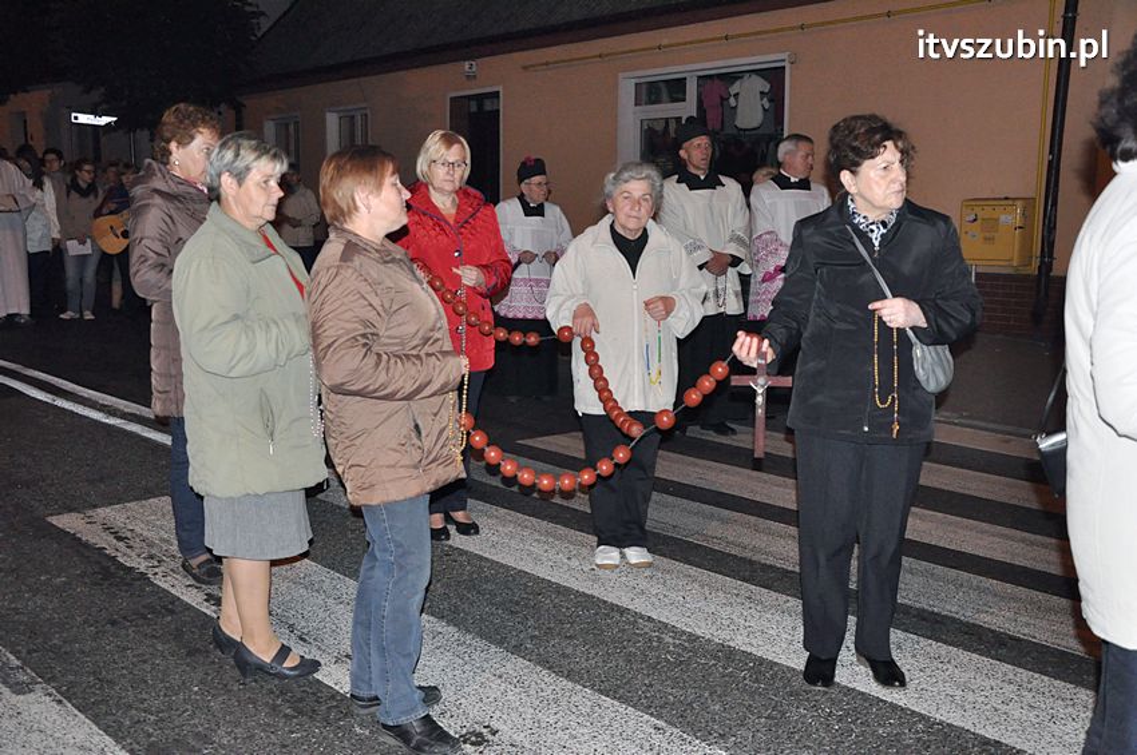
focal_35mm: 38
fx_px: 1183
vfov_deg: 35.4
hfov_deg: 51.3
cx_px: 568
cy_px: 378
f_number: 5
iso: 2000
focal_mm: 25
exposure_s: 1/60
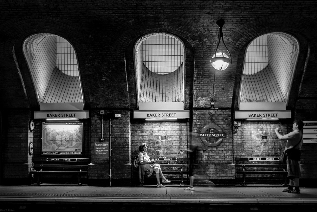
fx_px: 450
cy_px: 106
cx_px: 158
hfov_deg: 38.8
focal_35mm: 51
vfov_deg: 26.6
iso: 400
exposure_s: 1/4
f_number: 5
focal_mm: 34
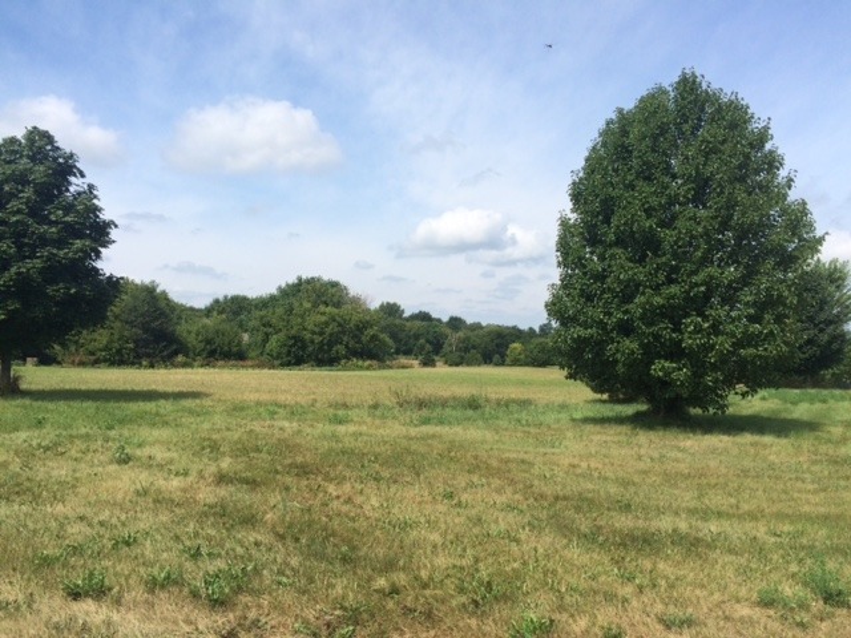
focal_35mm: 29
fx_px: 713
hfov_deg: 61.7
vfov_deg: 48.2
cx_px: 426
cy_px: 319
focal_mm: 4.15
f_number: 2.2
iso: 32
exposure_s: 1/1866
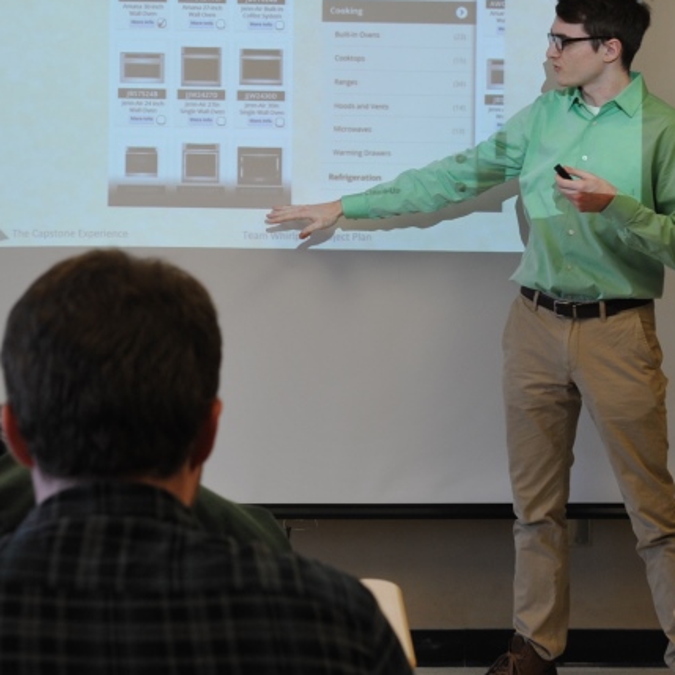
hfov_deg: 17.6
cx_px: 275
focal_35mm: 99
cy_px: 175
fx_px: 2184
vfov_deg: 17.5
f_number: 6.3
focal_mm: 50
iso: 1000
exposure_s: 1/160
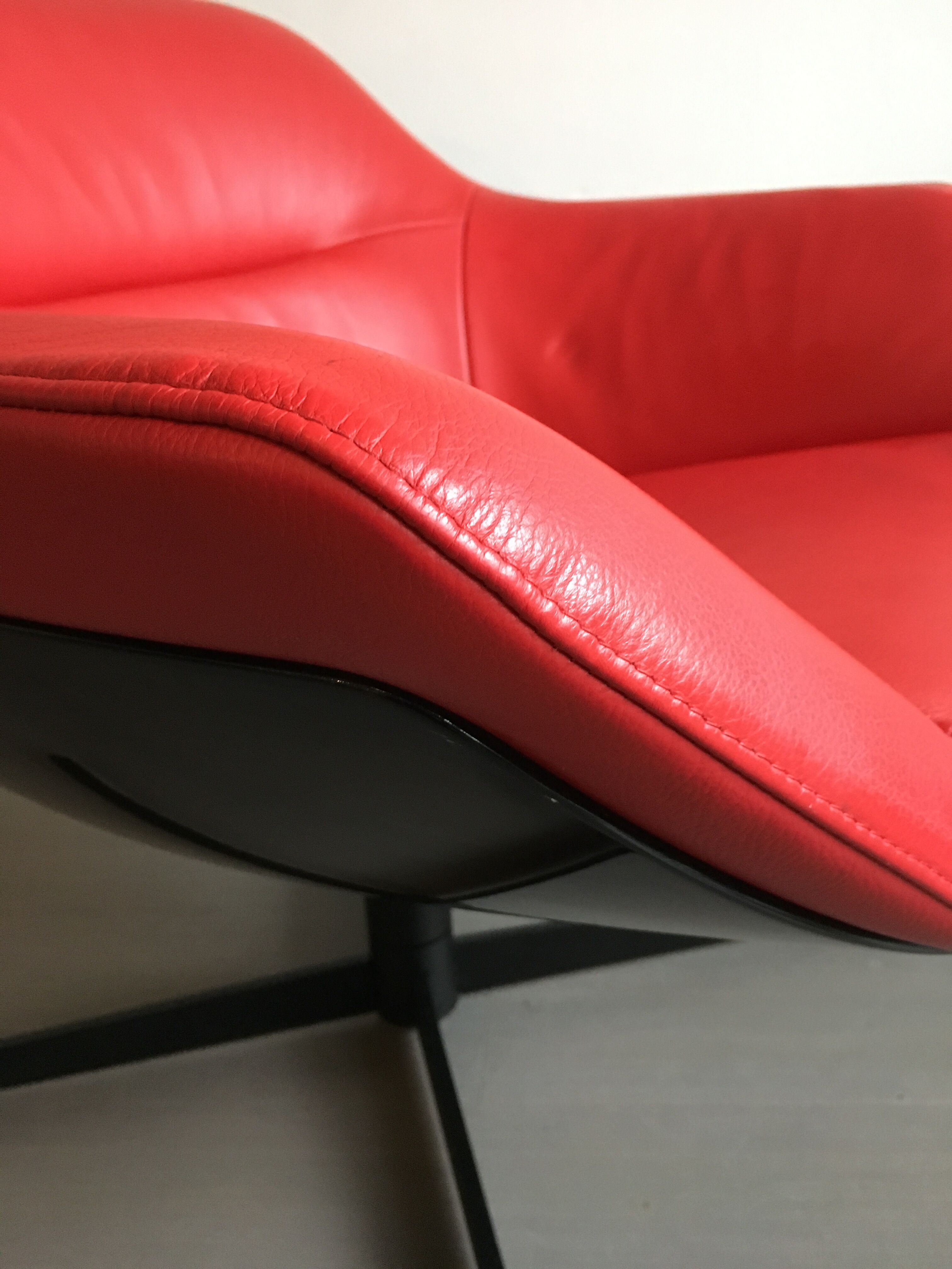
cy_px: 634
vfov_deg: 61.7
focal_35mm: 29
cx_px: 476
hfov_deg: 48.2
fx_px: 1063
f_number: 2.2
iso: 250
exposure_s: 1/17
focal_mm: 4.15
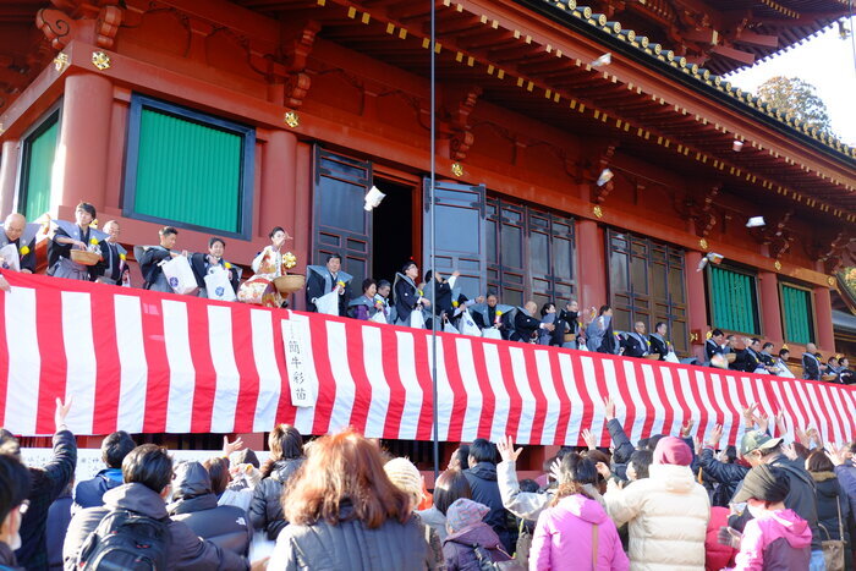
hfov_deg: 53.1
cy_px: 286
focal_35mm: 36
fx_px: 856
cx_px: 428
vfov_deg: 36.9
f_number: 3.2
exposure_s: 1/125
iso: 640
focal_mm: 24.3
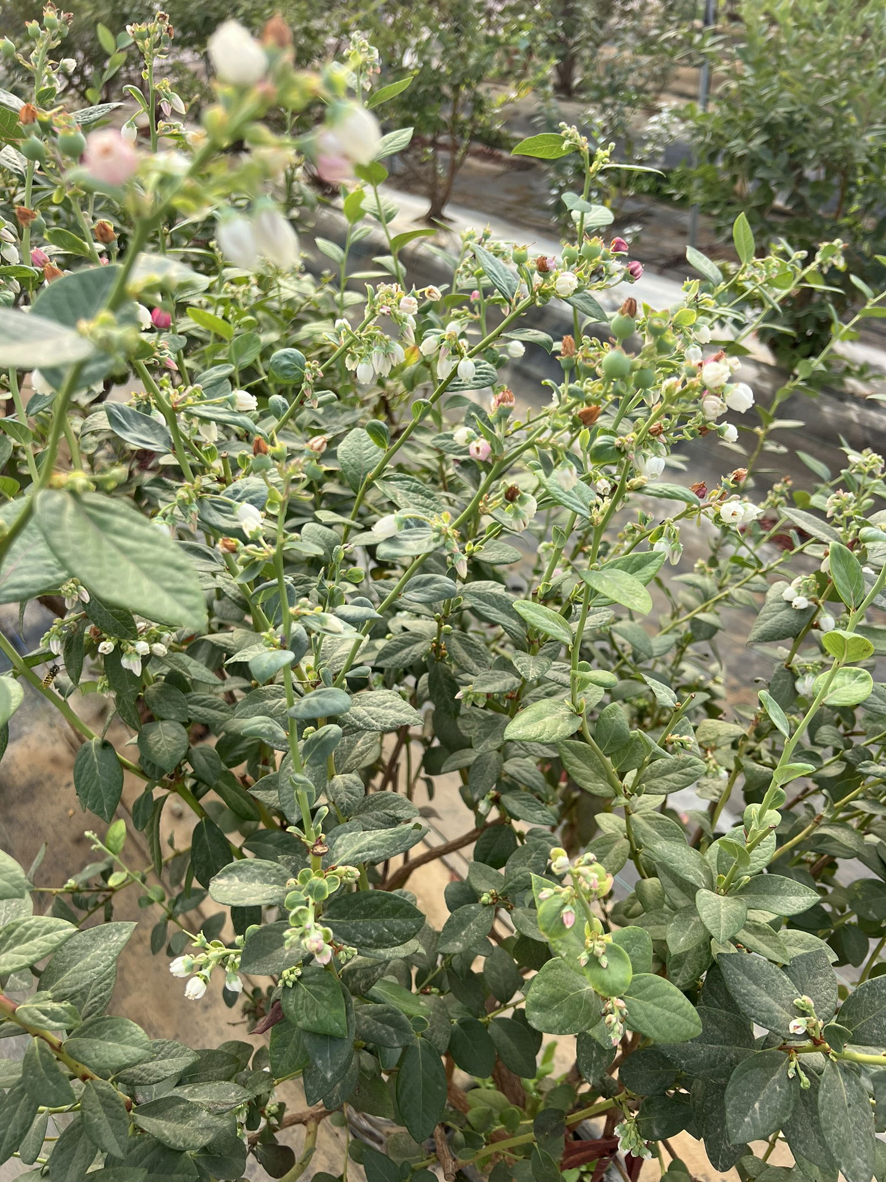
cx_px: 443
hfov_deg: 53.1
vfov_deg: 67.3
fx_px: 887
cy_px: 591
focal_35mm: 26
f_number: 1.5
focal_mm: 5.7
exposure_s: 1/1048
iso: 50
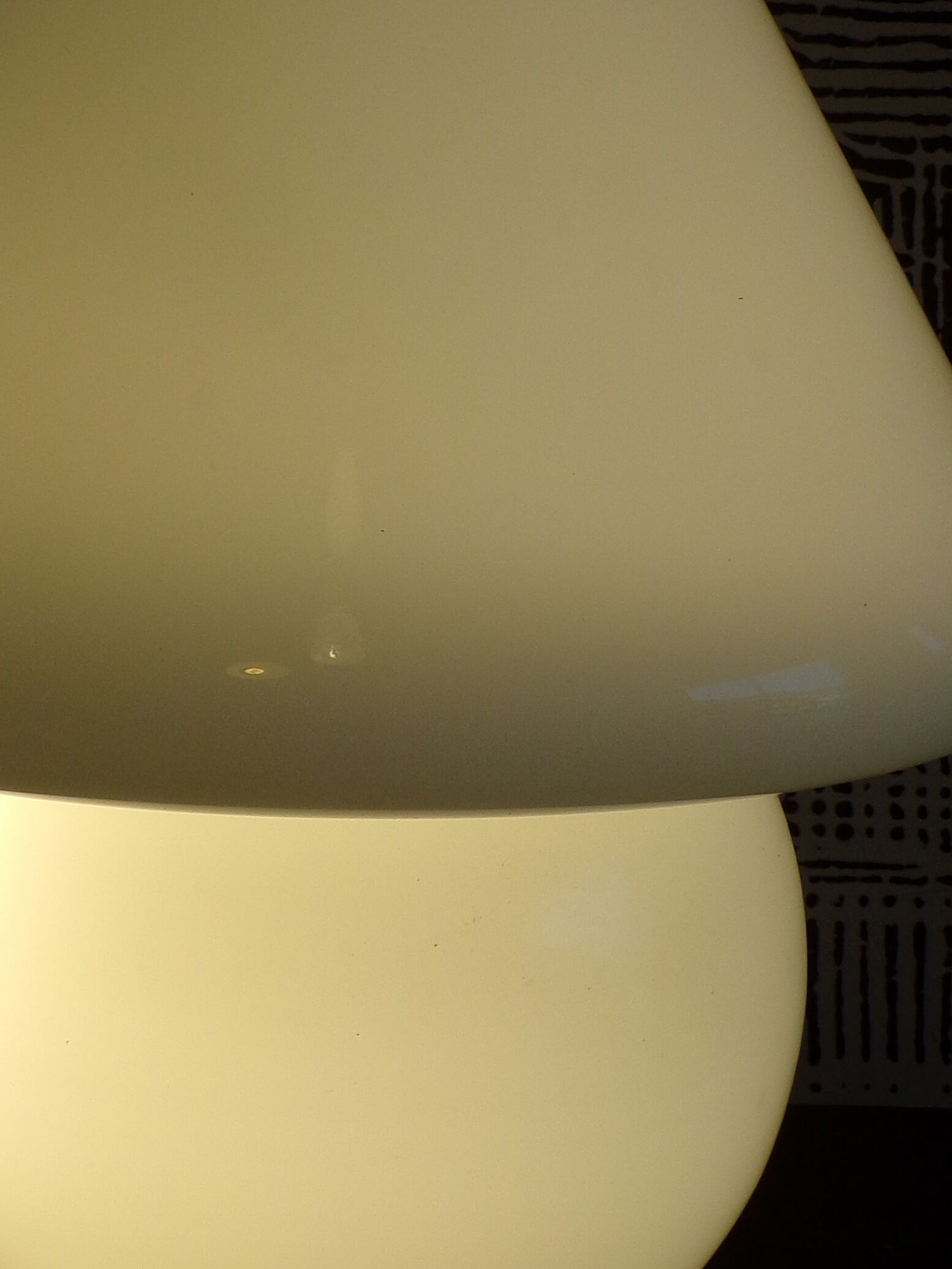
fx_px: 3996
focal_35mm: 109
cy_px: 537
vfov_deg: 18.0
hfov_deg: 13.6
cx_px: 358
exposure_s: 1/150
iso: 80
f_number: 5.1
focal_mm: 8.7
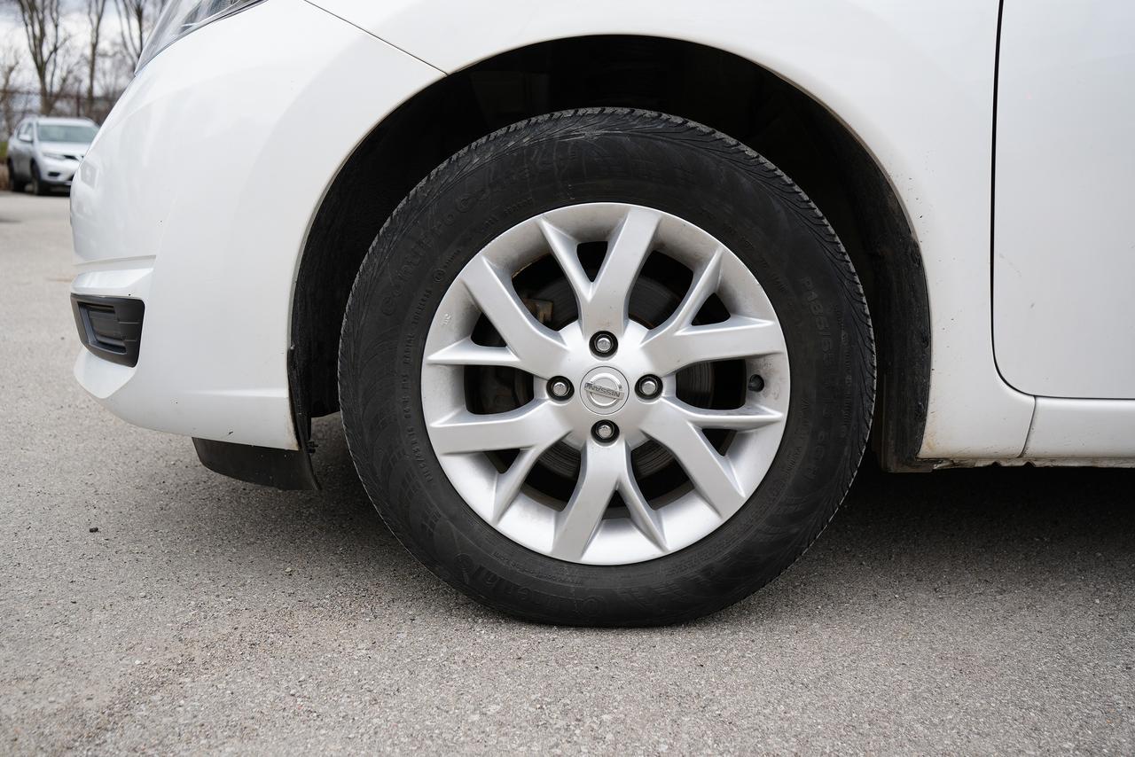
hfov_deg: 58.7
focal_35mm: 32
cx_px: 568
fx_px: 1009
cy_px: 378
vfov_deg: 41.1
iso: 100
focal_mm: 32
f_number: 5
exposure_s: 1/200
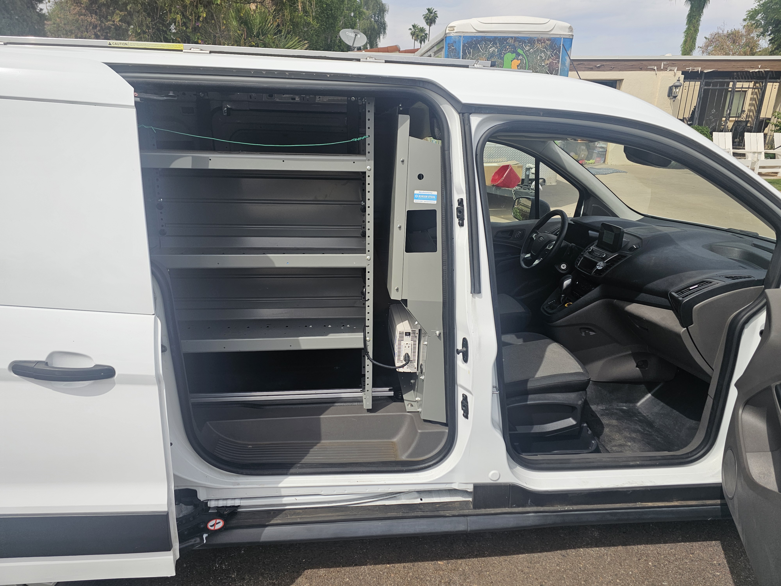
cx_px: 390
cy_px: 293
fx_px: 519
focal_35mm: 23
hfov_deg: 73.9
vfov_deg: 58.9
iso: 32
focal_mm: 6.3
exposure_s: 1/2000
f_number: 1.7
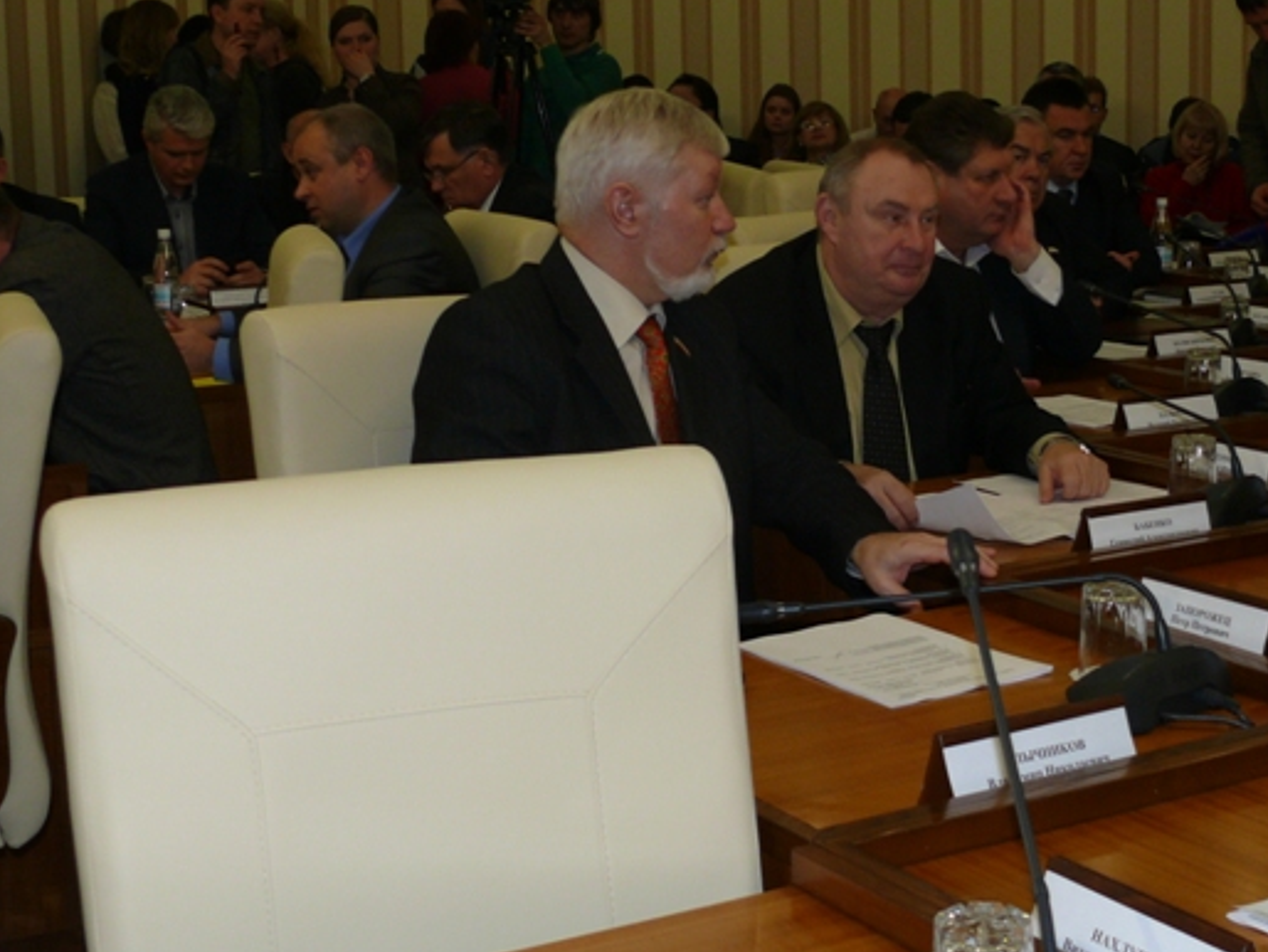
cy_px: 491
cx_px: 830
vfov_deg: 24.8
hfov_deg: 32.5
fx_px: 2162
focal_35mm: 59
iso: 100
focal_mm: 7.4
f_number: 2.8
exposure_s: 1/30
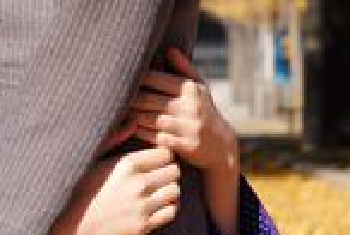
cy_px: -96
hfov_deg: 4.5
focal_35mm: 452
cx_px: 50
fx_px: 4403
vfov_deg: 3.0
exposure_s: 1/200
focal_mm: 80
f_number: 9
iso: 100
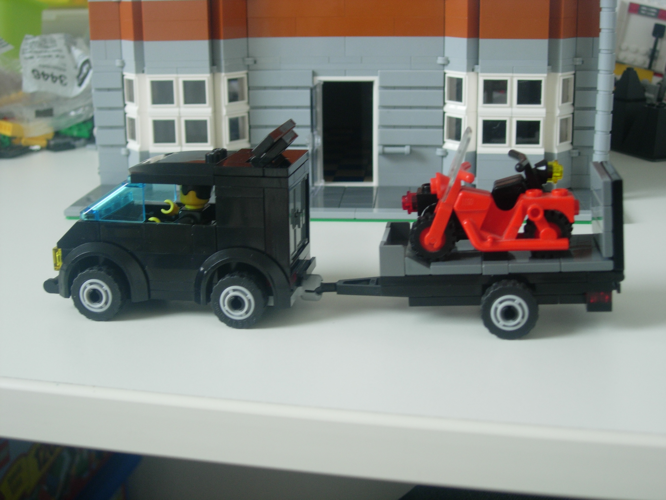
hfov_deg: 37.5
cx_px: 333
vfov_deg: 28.6
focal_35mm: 51
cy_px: 250
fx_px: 981
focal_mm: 10.6
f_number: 3.2
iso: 64
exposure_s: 1/40.3
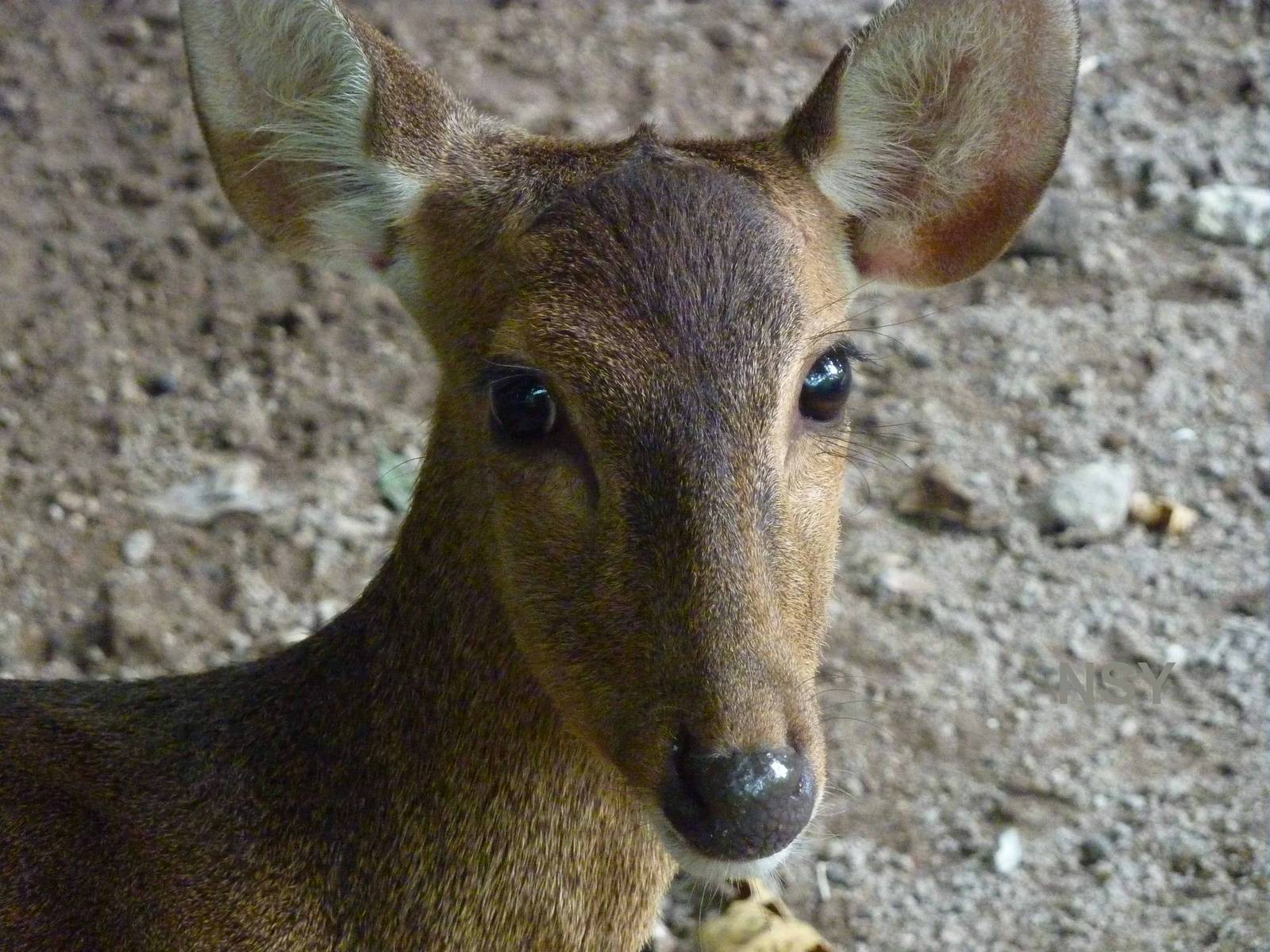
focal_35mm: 169
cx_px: 635
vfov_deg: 8.8
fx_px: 6200
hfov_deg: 11.7
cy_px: 476
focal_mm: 27.8
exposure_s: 1/100
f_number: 4.5
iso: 800
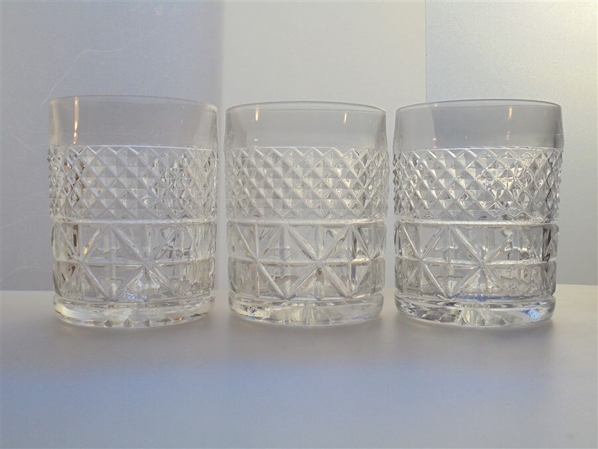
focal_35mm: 38
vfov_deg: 37.7
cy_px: 224
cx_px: 299
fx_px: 656
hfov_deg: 49.0
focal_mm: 6.9
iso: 100
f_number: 4.2
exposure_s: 1/30
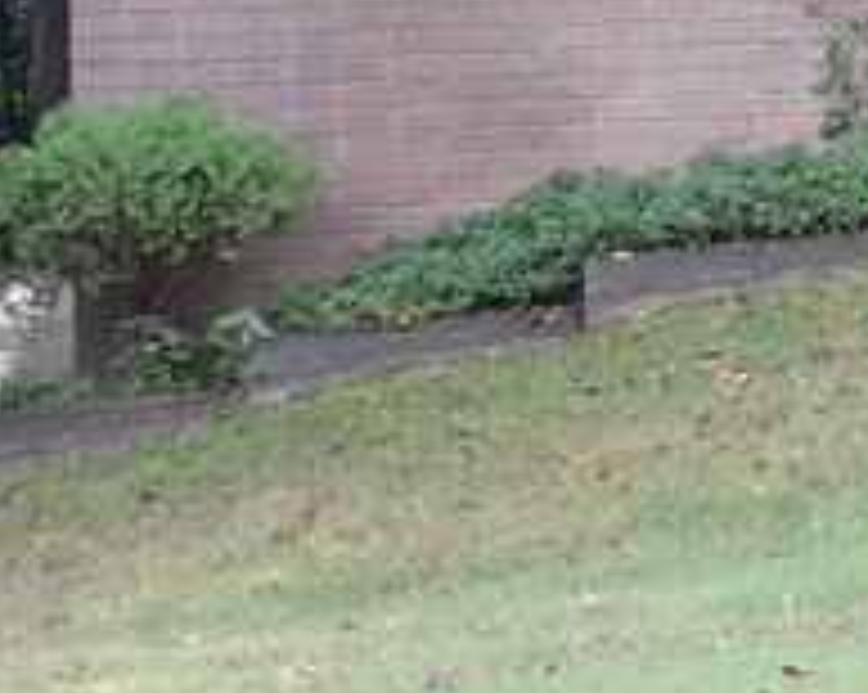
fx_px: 4337
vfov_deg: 8.9
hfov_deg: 10.3
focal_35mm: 169
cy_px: -369
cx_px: 1857
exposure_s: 1/125
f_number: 3.8
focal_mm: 12.1
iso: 450
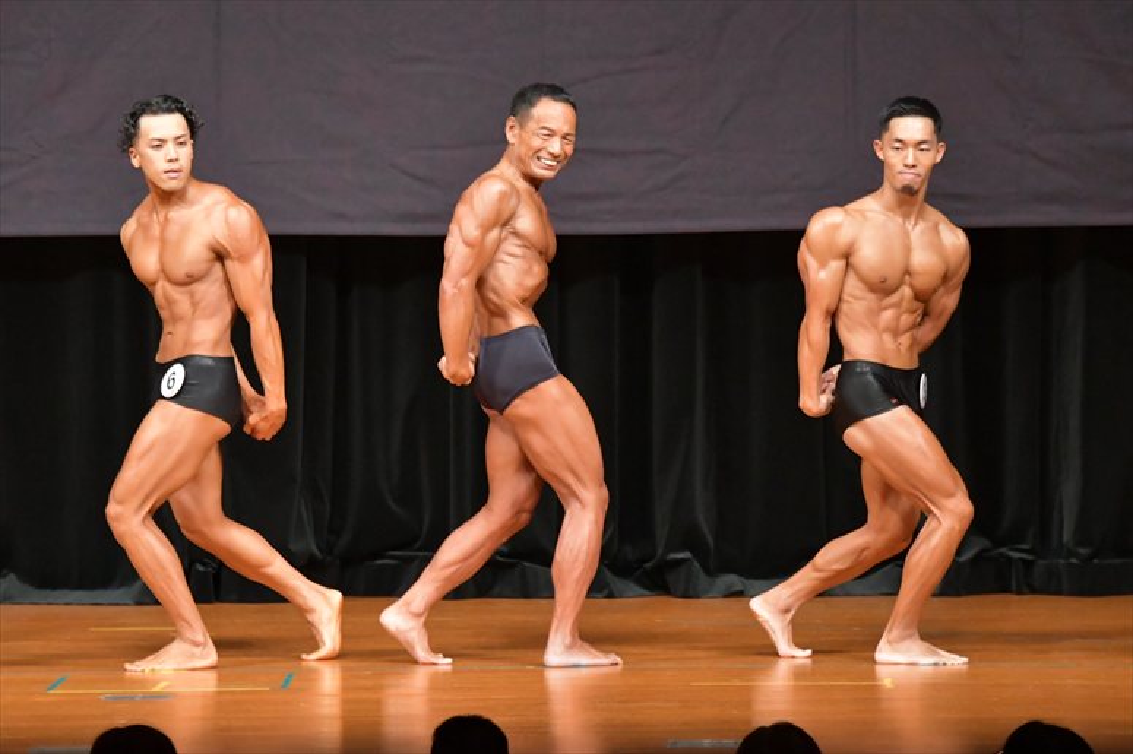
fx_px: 8965
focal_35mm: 285
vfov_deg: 4.8
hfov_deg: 7.2
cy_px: 377
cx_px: 566
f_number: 5.6
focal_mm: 190
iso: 8000
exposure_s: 1/400
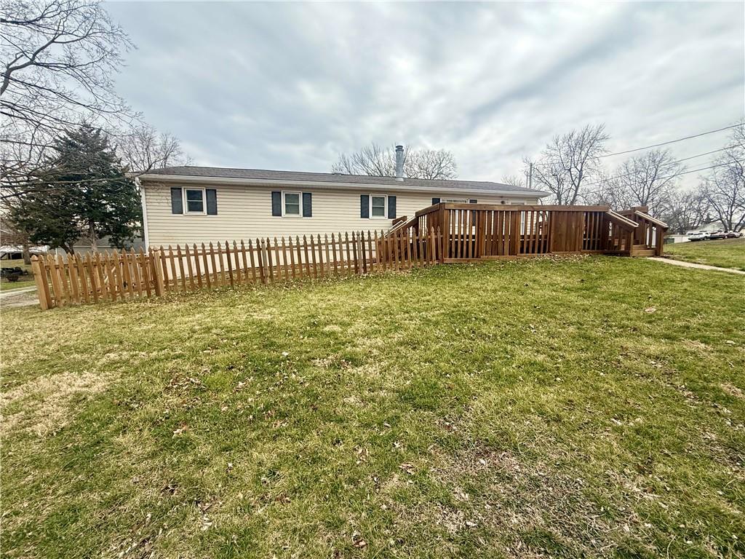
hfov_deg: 102.1
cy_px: 280
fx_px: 301
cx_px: 372
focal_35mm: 14
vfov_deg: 85.7
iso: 64
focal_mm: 2.22
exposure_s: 1/876
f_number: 2.2
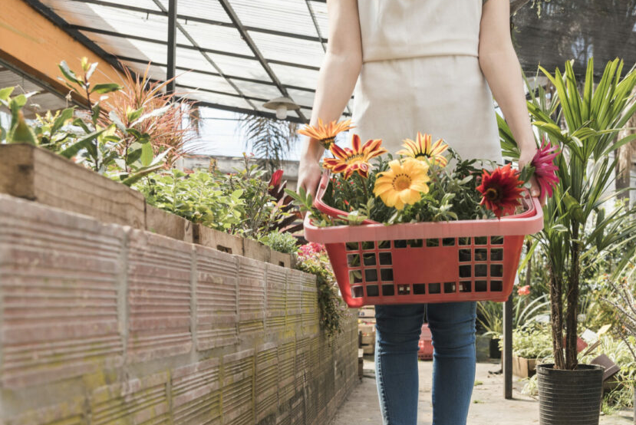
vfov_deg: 26.5
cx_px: 423
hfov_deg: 39.1
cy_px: 339
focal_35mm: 50
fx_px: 884
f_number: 4
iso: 100
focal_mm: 27
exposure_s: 1/320
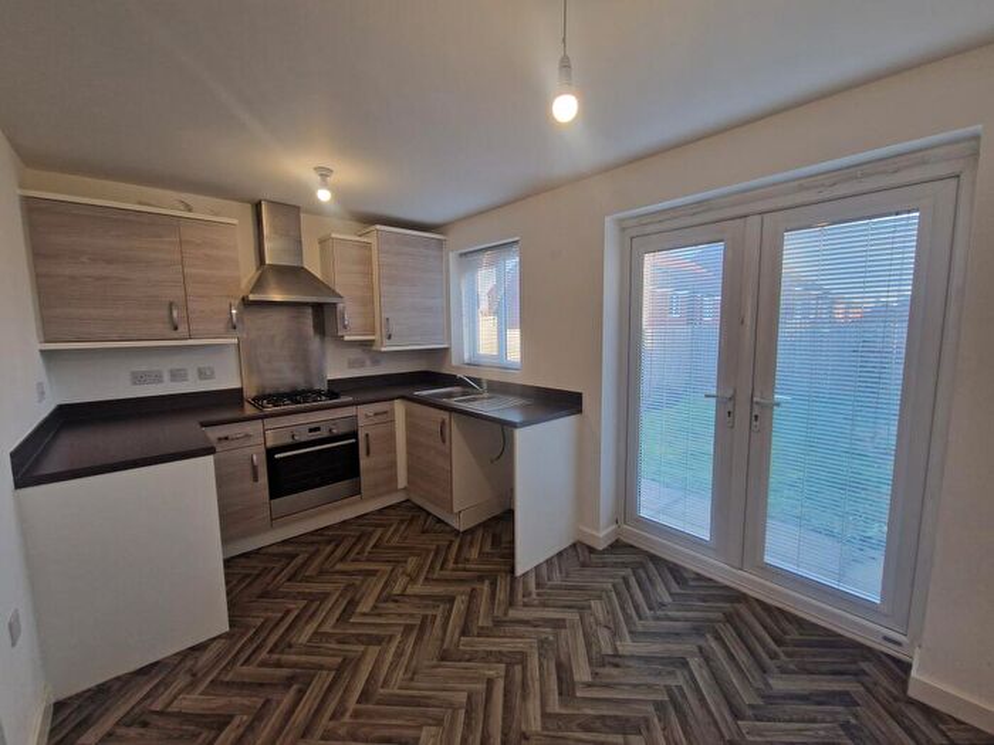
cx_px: 497
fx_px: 373
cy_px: 372
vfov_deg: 89.9
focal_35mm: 13
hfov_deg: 106.2
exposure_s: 1/50
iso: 100
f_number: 2.2
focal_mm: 2.2
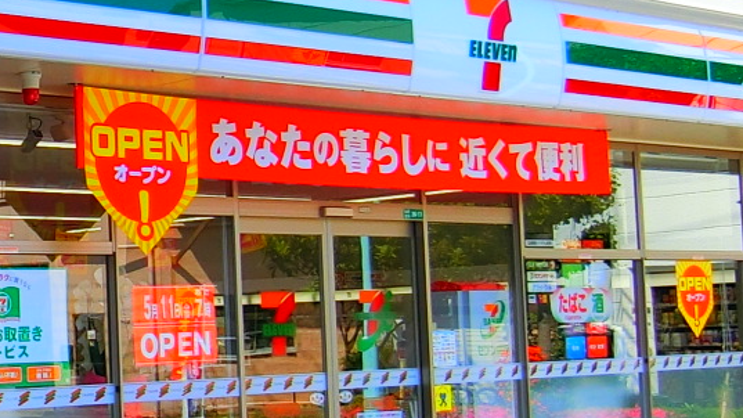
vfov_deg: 15.3
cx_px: -134
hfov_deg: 24.5
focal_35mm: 79
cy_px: 248
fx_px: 1556
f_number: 2.7
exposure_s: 1/500
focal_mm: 4.06
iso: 80
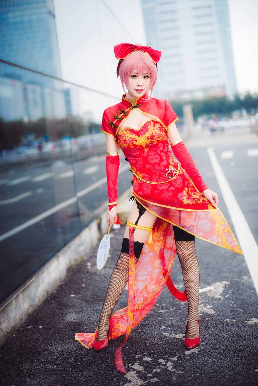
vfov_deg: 39.6
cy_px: 193
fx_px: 537
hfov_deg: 27.0
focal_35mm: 50
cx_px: 129
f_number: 1.8
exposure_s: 1/800
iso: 160
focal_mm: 50
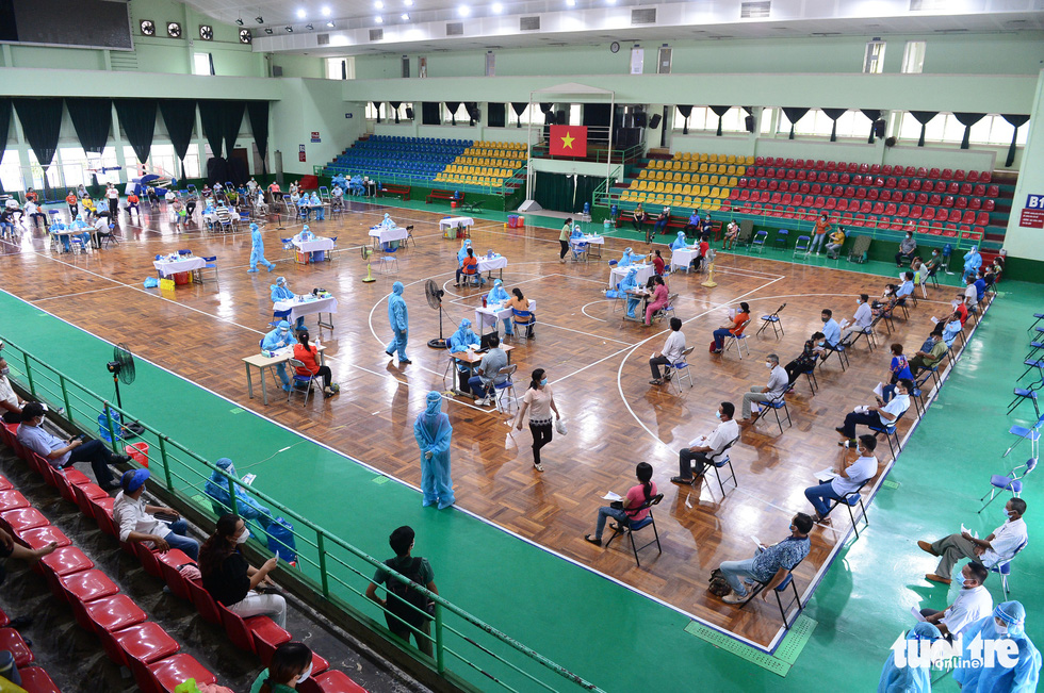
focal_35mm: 24
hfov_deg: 73.8
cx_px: 522
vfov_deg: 53.0
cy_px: 346
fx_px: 695
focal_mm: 24
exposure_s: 1/160
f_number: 4.5
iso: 2500
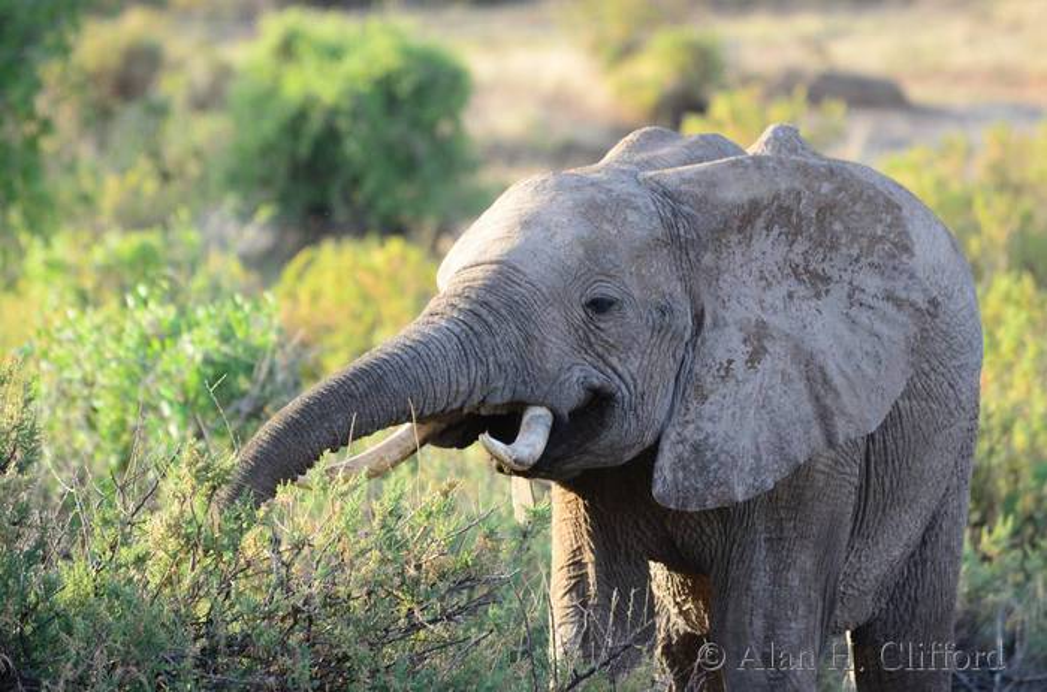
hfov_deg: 3.4
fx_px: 17407
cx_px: 524
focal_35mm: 600
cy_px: 346
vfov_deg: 2.3
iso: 800
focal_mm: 400
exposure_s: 1/400
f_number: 5.6
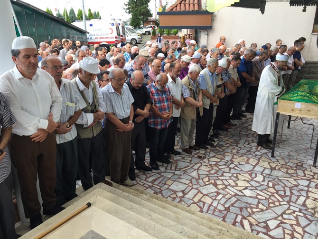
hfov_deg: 61.7
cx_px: 159
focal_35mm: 29
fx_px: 266
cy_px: 120
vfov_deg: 48.2
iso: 32
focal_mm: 4.15
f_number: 2.2
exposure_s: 1/128
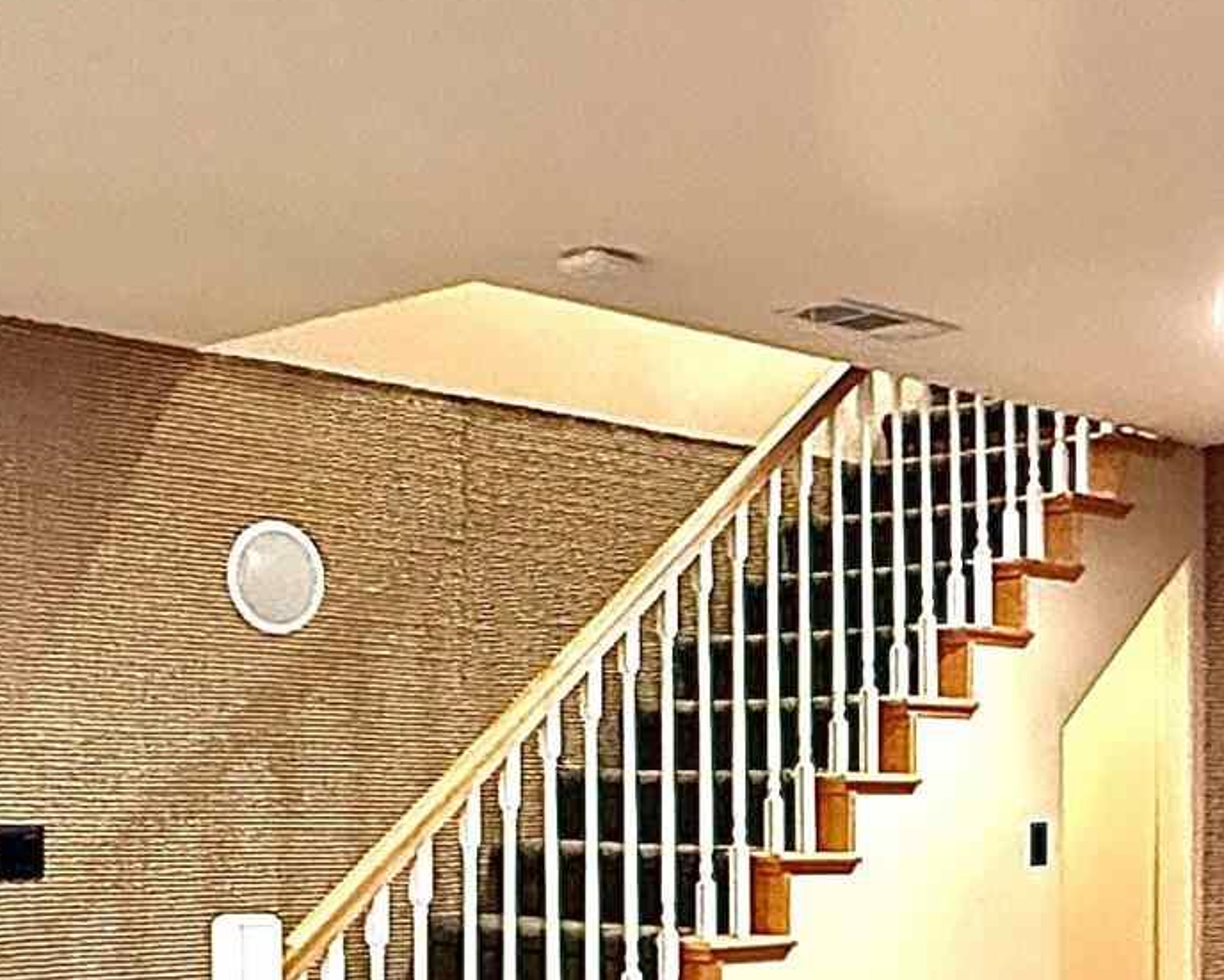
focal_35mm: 61
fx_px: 2211
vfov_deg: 24.5
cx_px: 813
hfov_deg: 30.7
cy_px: 827
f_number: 2.2
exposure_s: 1/60
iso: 1250
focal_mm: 2.22
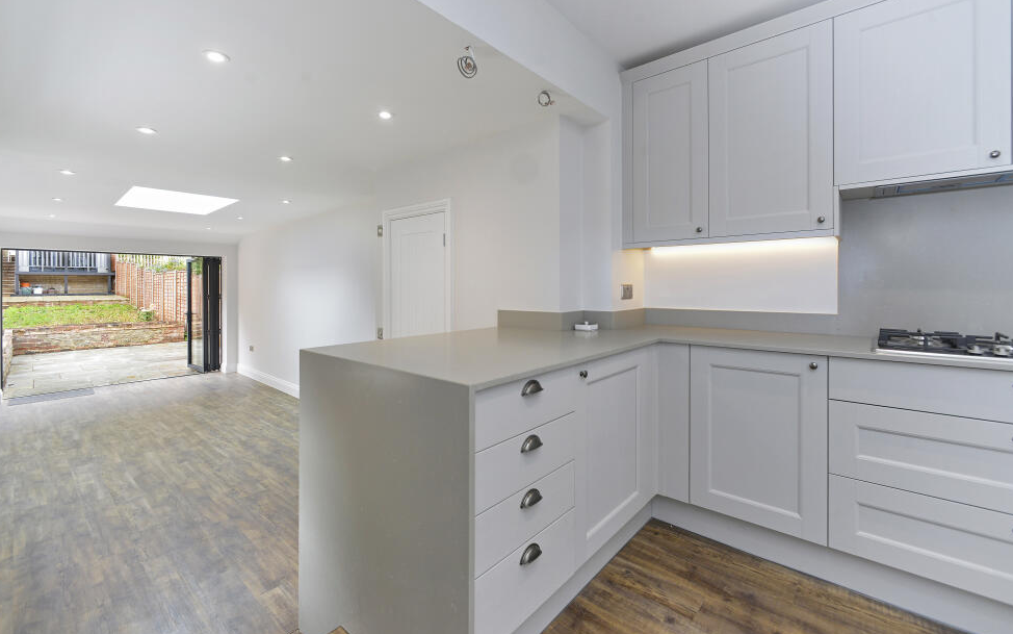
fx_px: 414
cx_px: 518
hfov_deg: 101.4
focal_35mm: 15
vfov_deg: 74.7
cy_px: 294
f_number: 7.1
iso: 400
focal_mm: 14
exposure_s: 1/60
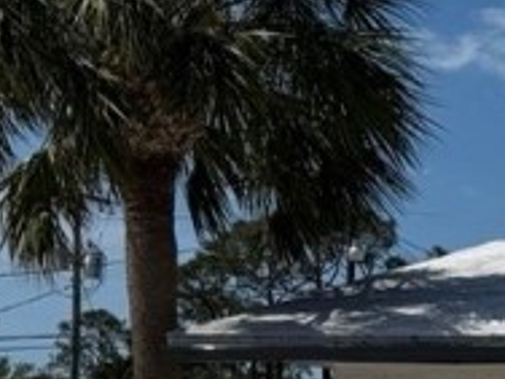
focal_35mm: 131
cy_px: 417
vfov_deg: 11.2
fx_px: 1911
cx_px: 1010
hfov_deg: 13.1
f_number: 1.78
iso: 80
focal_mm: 6.76
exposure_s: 1/12346
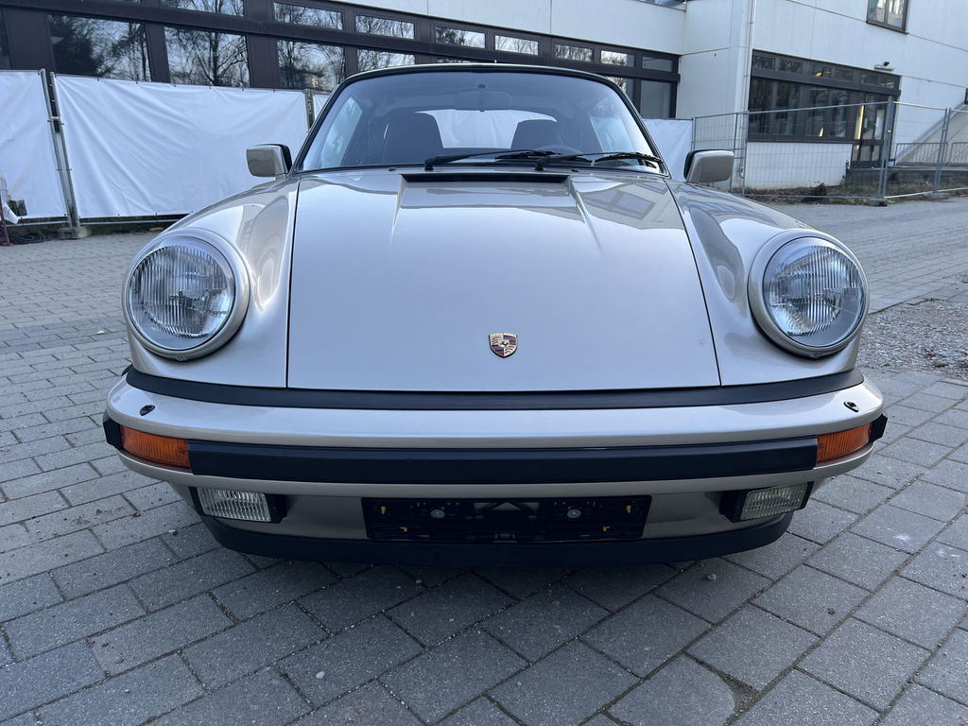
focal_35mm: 26
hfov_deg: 67.3
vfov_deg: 53.1
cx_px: 484
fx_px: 727
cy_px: 363
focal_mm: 5.7
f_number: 1.5
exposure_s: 1/121
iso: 125
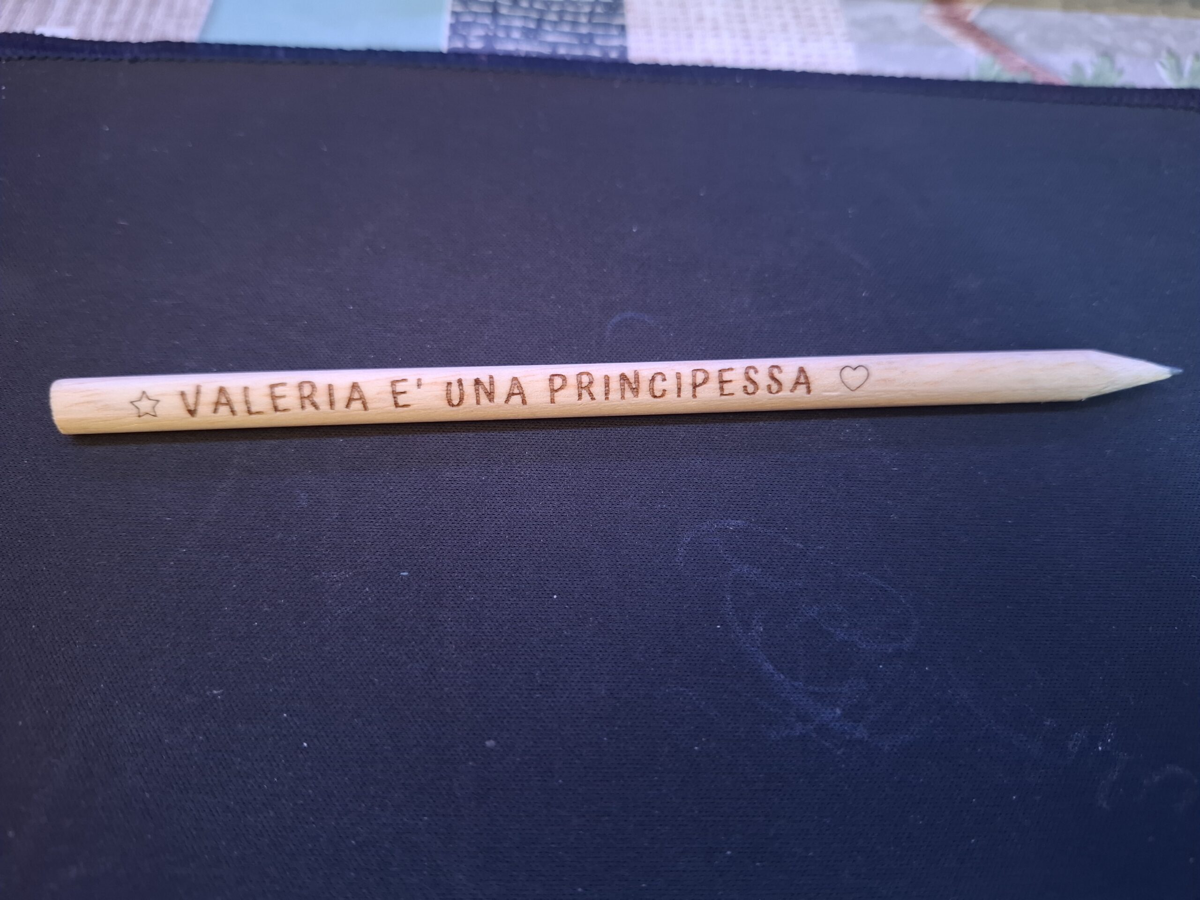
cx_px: 600
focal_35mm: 23
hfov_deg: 73.9
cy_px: 450
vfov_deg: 58.9
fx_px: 797
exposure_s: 1/25
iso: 320
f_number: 1.8
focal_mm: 5.54
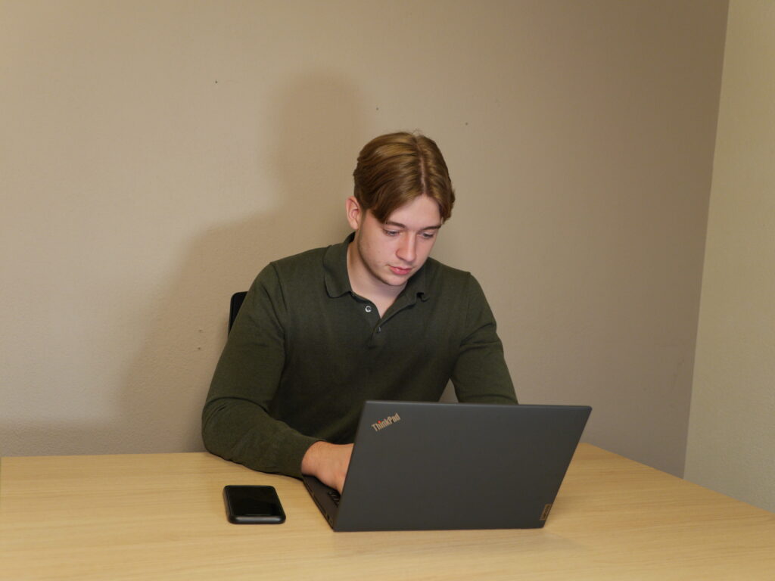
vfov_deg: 37.7
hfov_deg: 49.0
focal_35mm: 38
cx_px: 388
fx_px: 851
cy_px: 290
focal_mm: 19
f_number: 2.8
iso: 400
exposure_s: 1/60
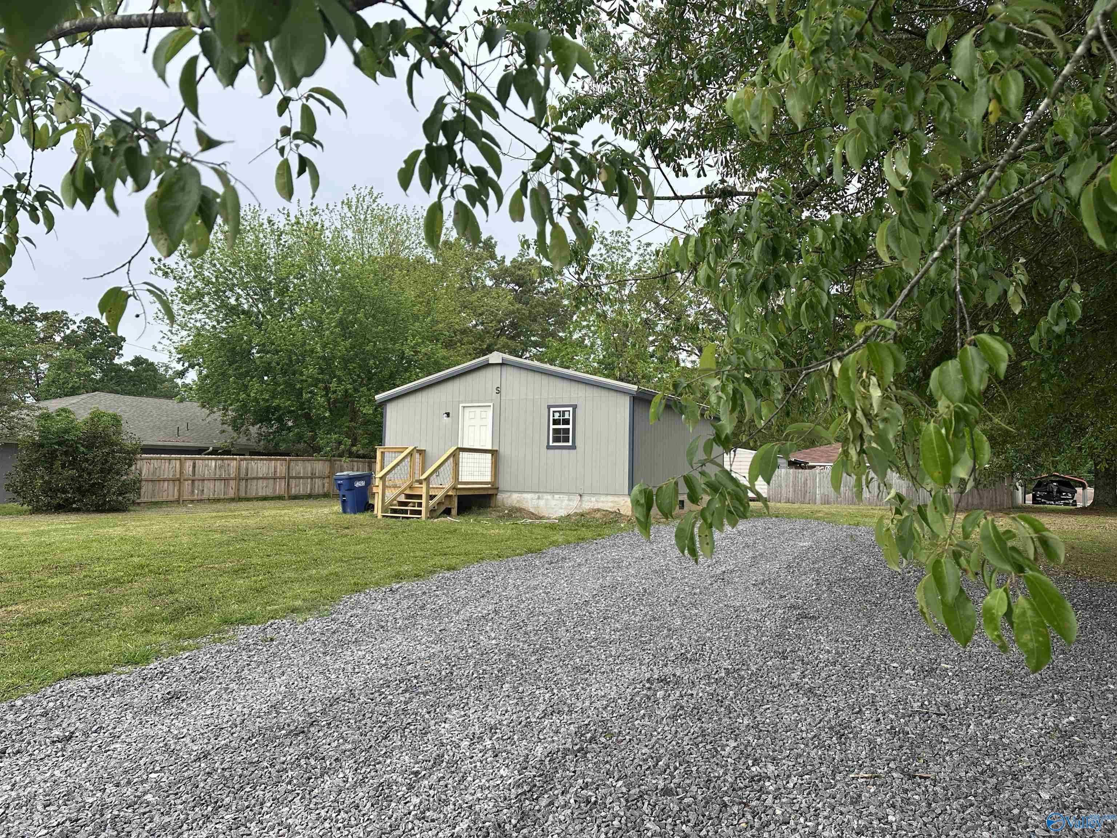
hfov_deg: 71.6
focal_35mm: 24
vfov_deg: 56.8
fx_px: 774
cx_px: 558
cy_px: 419
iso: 80
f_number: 1.78
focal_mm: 6.86
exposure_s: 1/1083
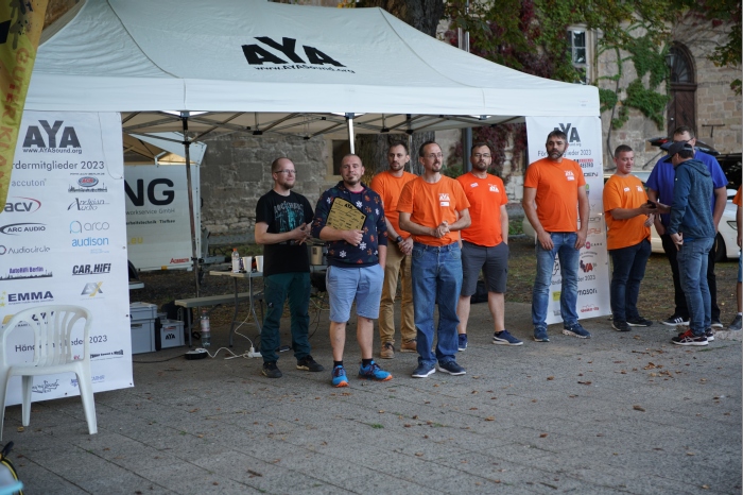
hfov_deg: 39.6
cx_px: 372
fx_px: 1031
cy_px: 248
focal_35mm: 50
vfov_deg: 27.0
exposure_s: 1/200
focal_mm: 50
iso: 320
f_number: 2.8
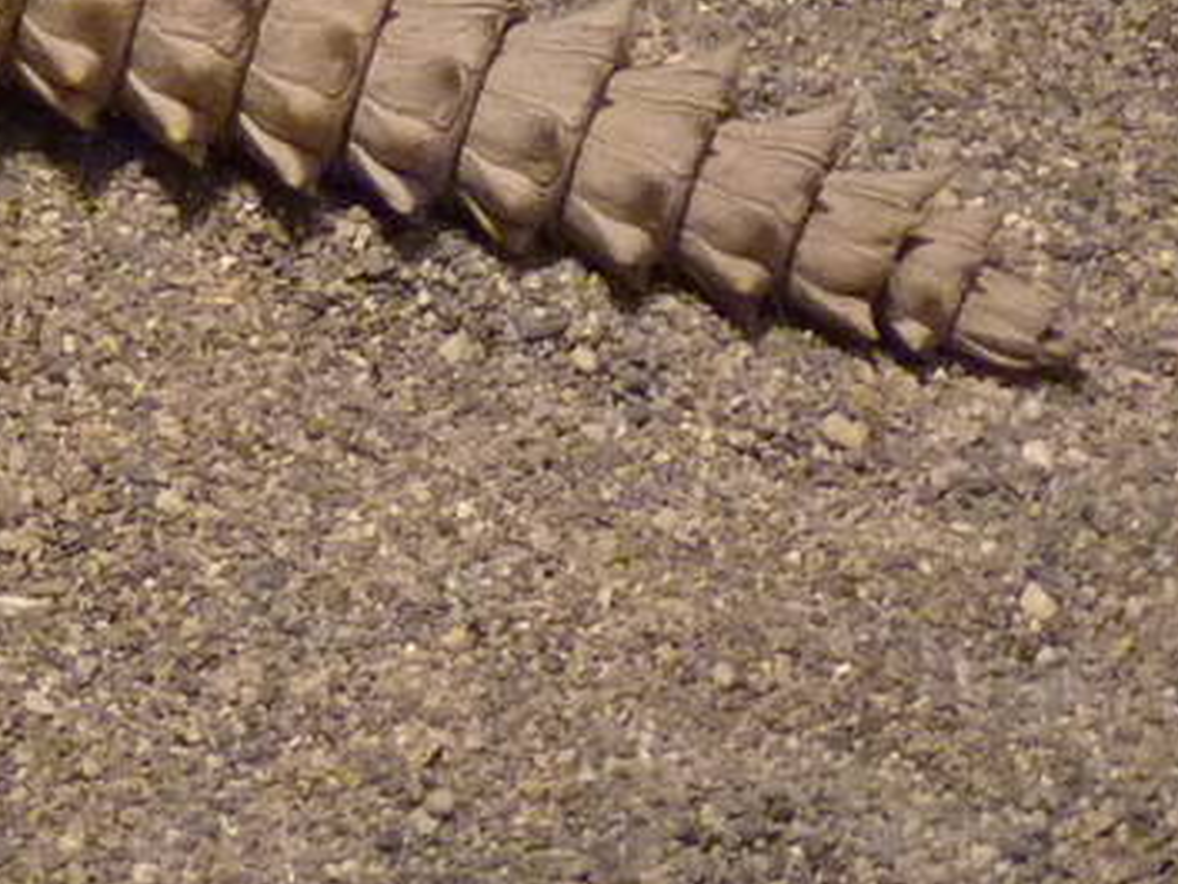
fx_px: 8476
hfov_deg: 7.5
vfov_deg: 5.9
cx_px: -1468
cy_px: -337
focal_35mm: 249
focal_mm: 9.1
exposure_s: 1/40
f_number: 3.9
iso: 400
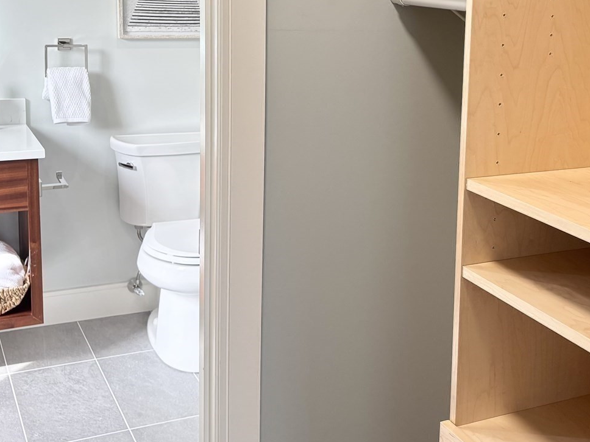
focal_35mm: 55
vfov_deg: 26.2
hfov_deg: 34.3
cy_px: 103
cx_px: 432
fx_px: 937
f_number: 1.6
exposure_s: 1/120
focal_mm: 5.96
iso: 64
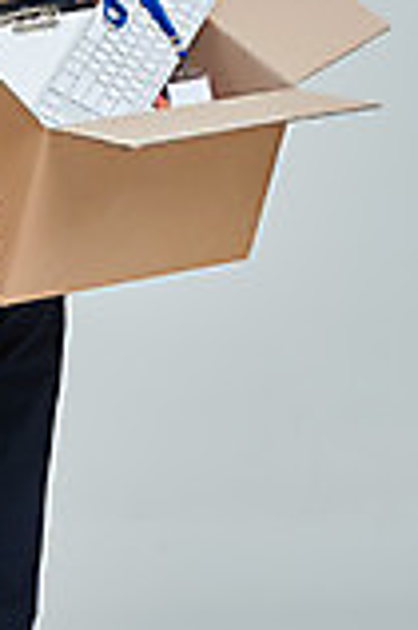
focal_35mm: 215
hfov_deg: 6.3
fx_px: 3753
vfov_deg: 9.6
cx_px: -34
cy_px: 195
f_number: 14
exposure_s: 1/125
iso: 100
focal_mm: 85
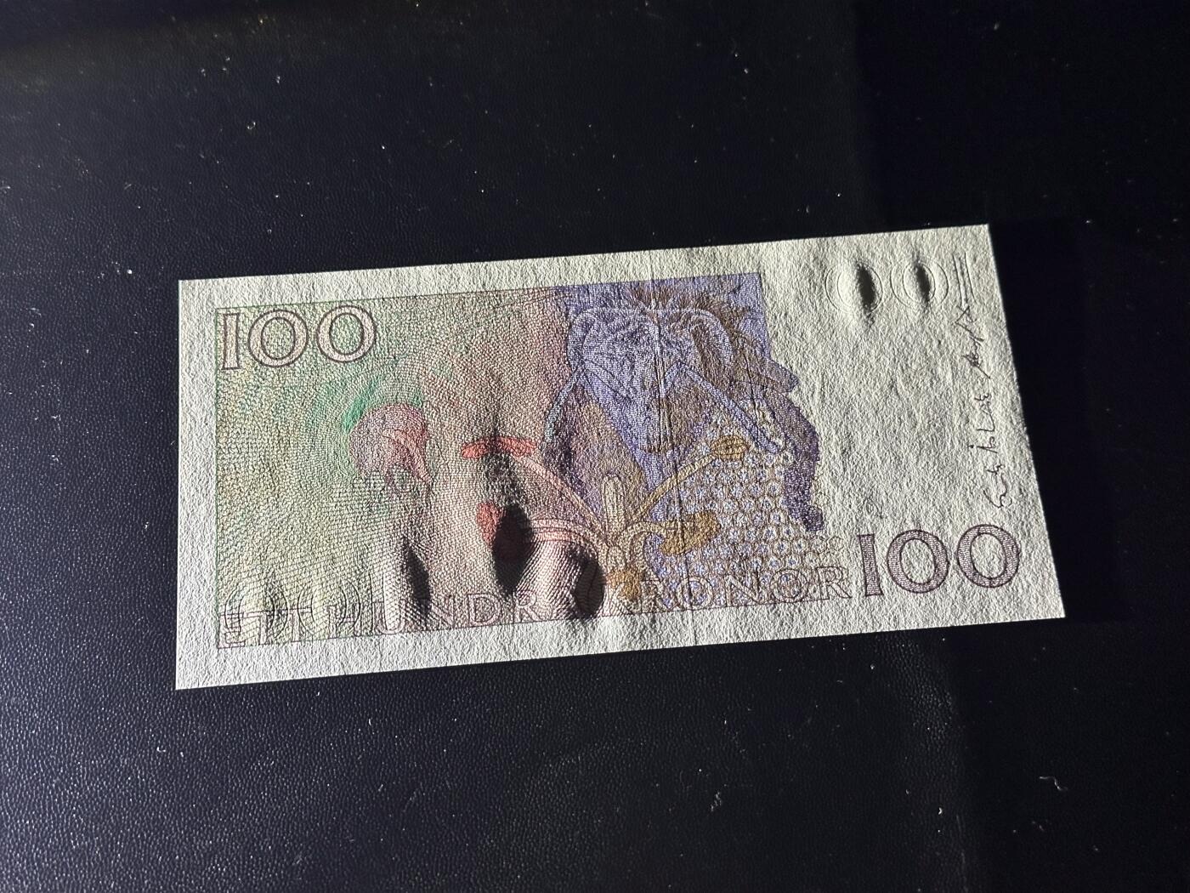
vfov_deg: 30.3
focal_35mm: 48
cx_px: 595
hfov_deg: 39.7
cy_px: 446
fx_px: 1650
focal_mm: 6.86
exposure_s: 1/33
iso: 400
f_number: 1.78
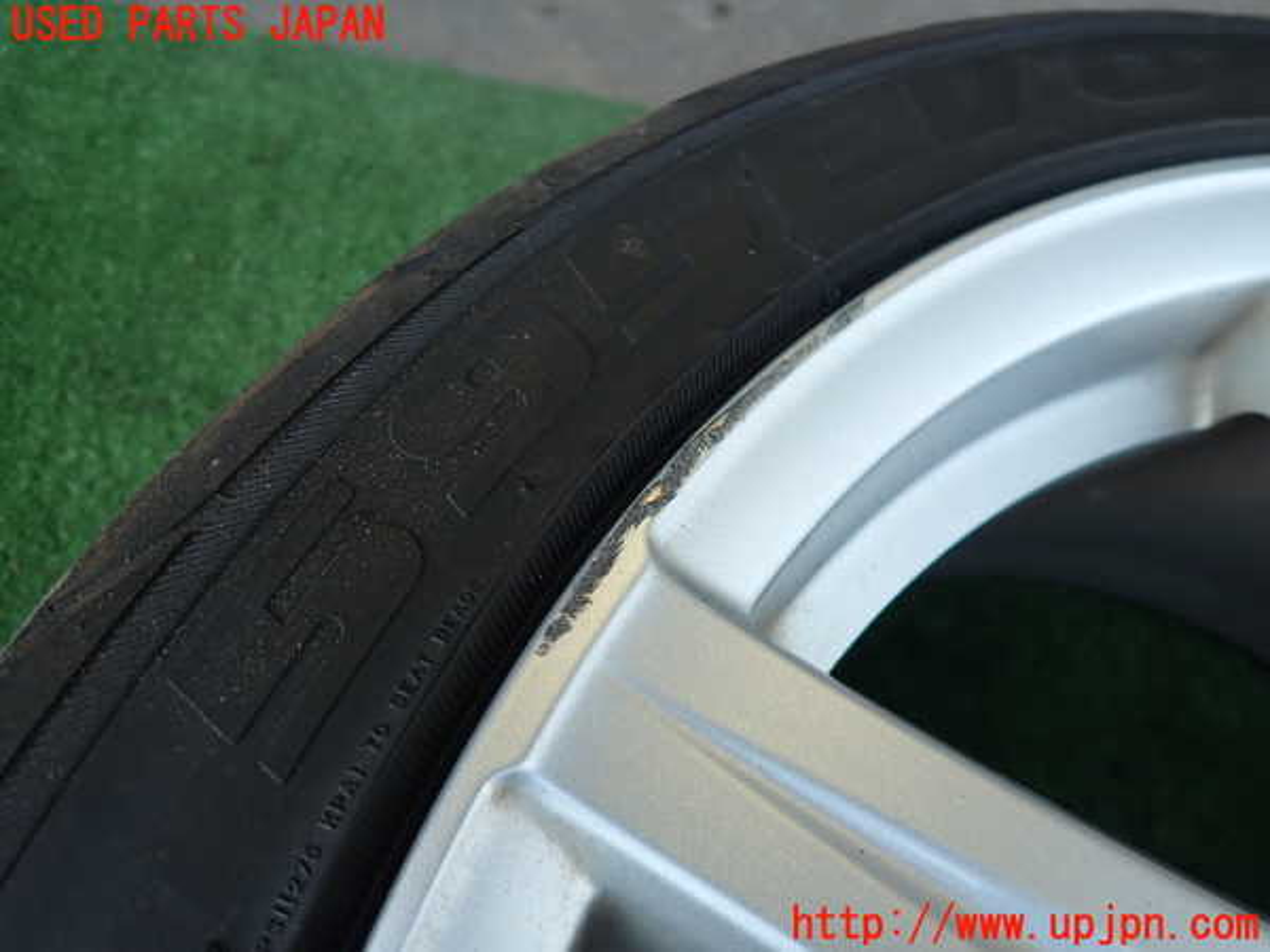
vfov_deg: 54.9
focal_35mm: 25
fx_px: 917
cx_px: 635
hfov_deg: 69.4
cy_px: 476
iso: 100
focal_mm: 4.5
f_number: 2
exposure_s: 1/80
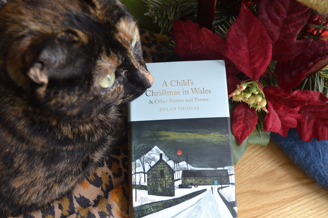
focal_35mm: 44
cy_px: 109
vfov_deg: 30.8
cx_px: 164
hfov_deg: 45.0
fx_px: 396
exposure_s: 1/13
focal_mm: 29
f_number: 4.5
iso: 400
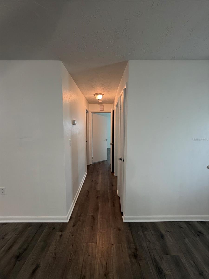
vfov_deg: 102.1
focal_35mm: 14
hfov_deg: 85.7
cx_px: 104
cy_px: 140
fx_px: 113
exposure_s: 1/60
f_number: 2.2
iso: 250
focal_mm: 2.22
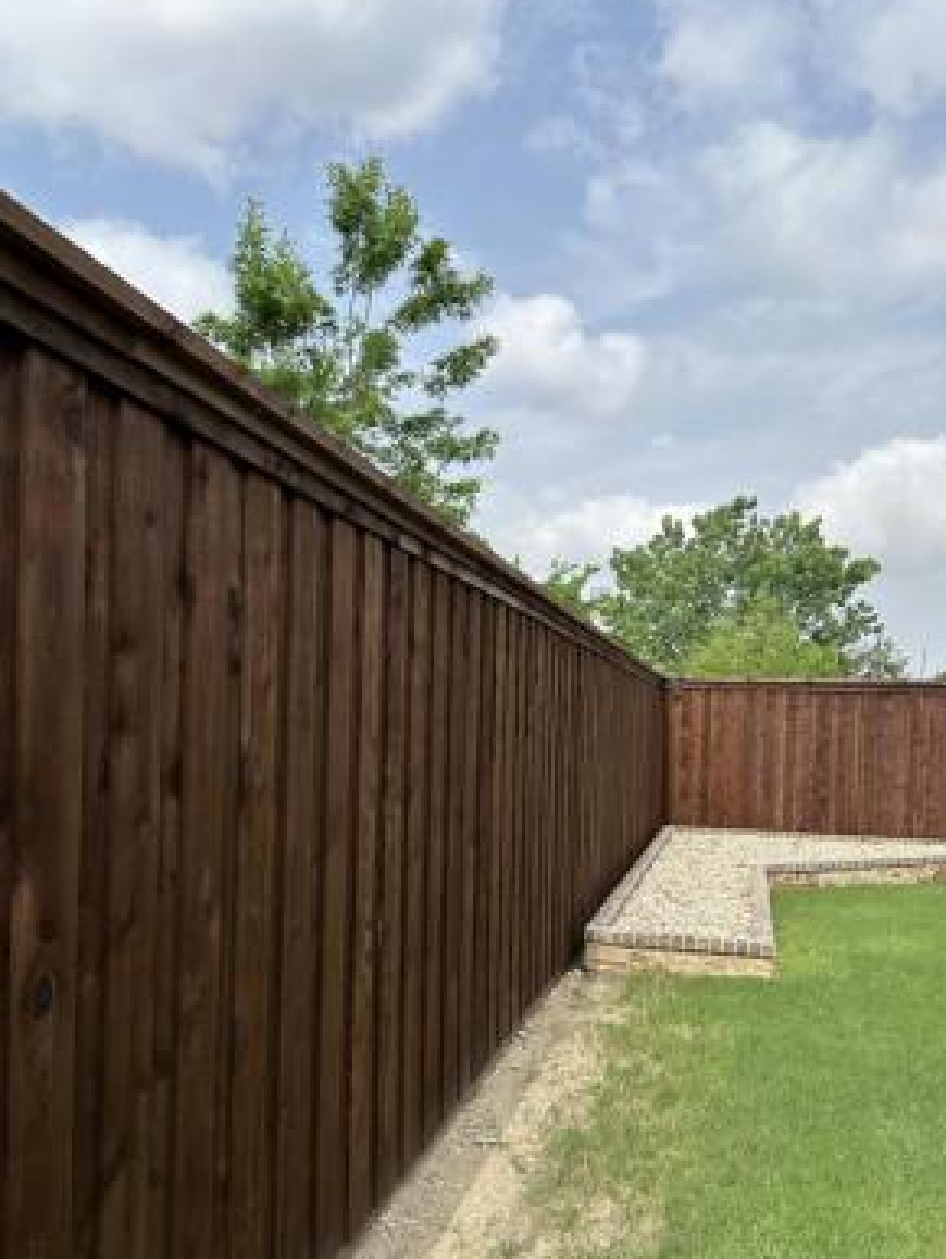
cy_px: 742
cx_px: 414
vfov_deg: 61.2
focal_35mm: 29
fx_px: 1056
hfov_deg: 48.2
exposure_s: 1/3155
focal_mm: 6.9
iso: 80
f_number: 1.8
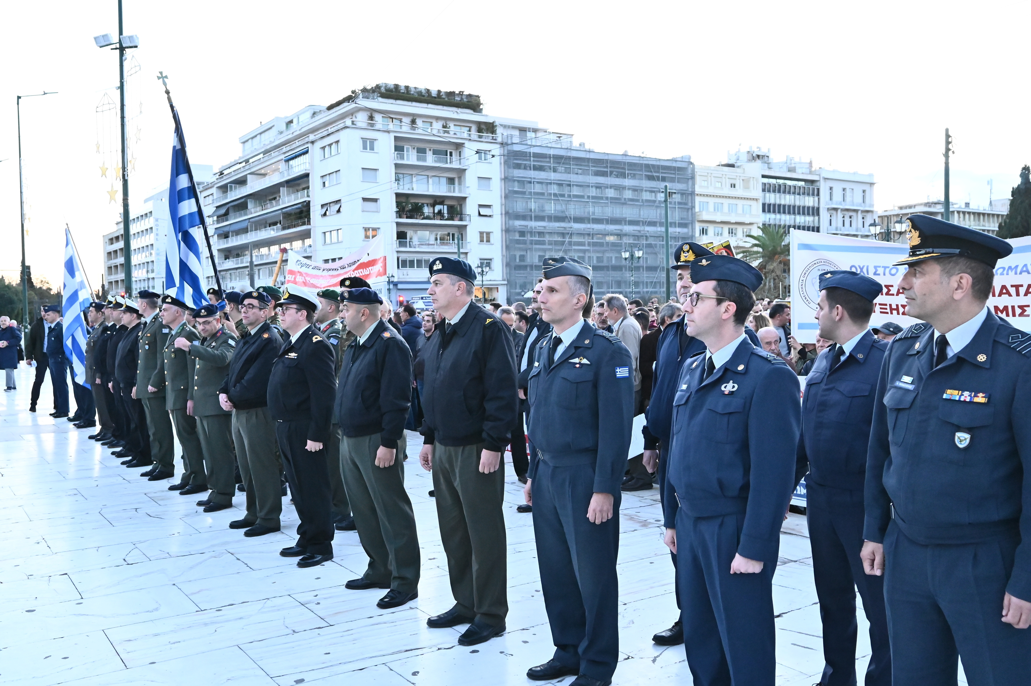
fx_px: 859
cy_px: 343
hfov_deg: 62.0
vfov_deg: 43.6
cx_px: 516
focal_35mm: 30
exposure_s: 1/250
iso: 7200
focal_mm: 30
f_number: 6.3
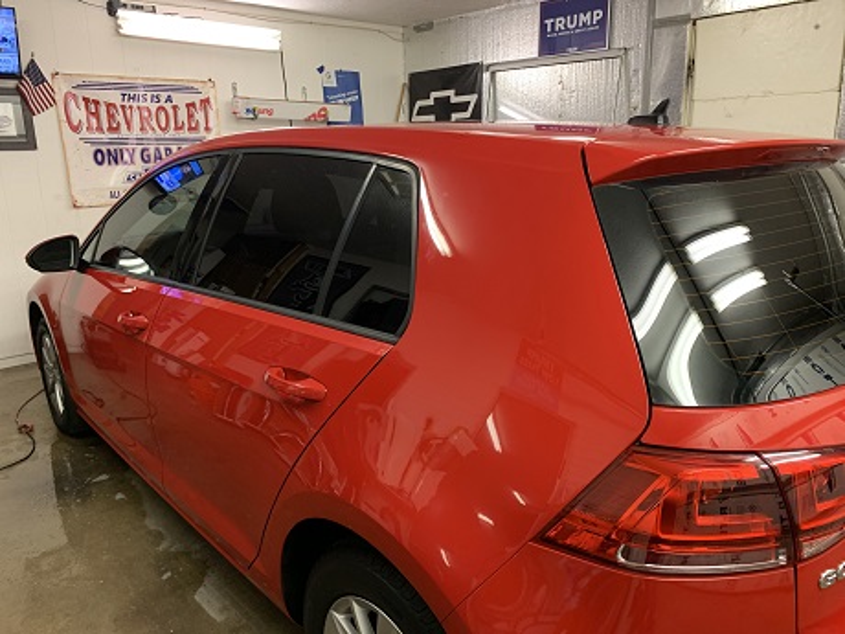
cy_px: 317
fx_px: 635
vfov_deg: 53.1
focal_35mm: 26
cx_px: 422
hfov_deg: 67.3
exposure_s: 1/60
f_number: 1.8
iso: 200
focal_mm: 4.25
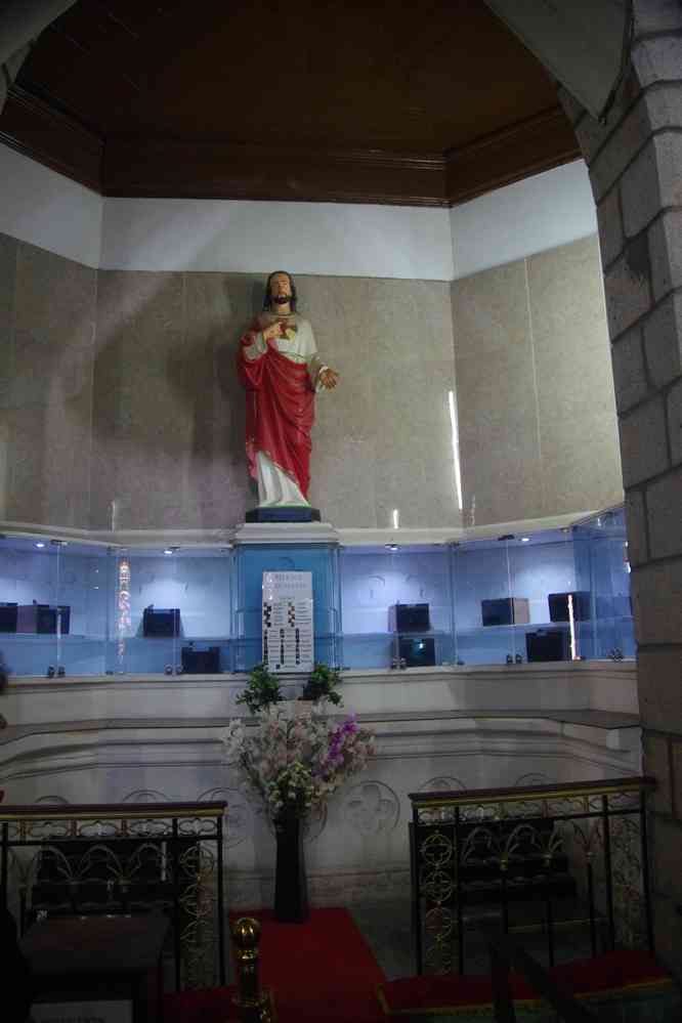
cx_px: 341
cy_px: 512
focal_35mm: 27
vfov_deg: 67.4
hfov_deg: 47.9
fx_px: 767
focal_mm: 18
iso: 3200
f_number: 3.5
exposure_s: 1/25
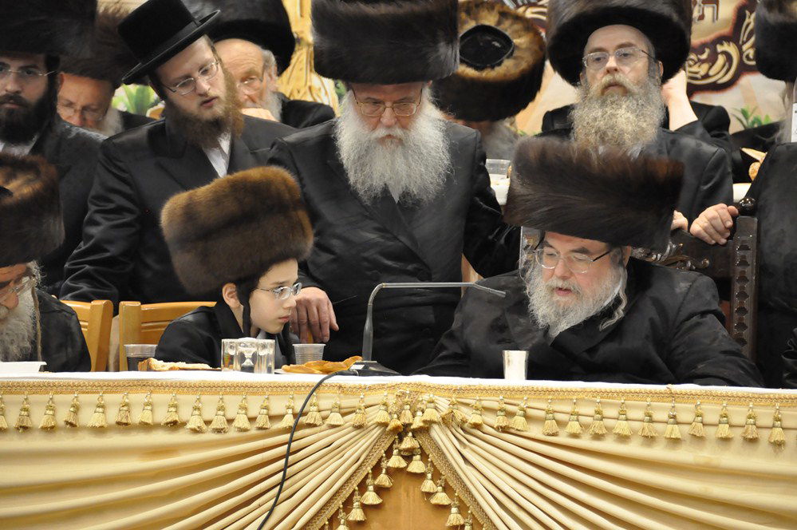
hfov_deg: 8.3
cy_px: 265
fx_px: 5474
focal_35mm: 248
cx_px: 398
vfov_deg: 5.5
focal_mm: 165
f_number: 5.6
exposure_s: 1/40
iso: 2500
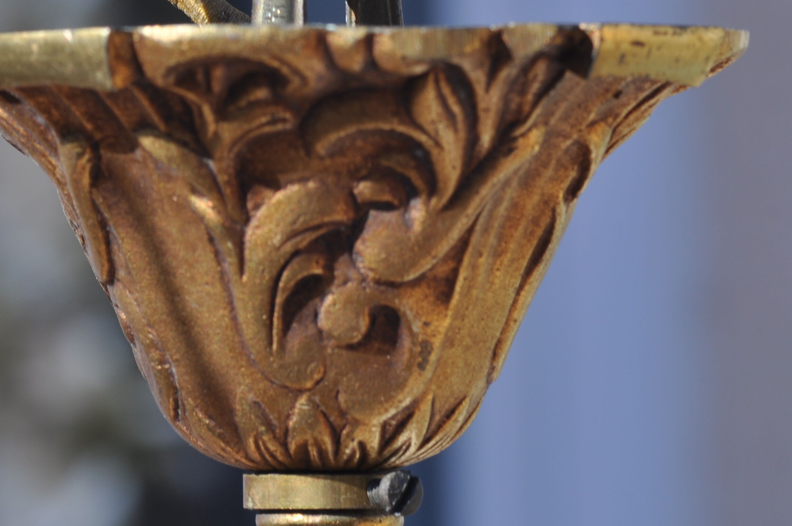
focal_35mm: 294
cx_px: 227
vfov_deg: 4.7
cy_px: 143
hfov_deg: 7.0
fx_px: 6458
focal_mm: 105
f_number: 14
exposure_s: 1/80
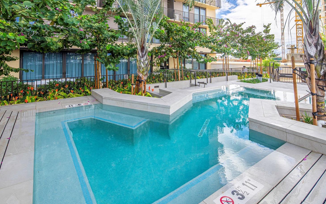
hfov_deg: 88.0
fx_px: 169
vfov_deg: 62.2
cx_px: 164
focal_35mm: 19
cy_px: 104
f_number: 8
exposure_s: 1/640
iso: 100
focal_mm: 17
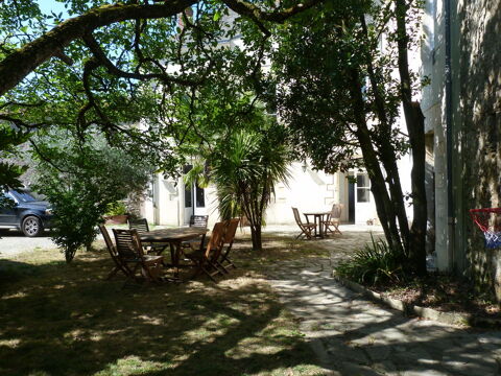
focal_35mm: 25
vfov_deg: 54.9
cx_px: 250
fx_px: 362
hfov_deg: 69.4
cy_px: 188
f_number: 4
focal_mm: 4.5
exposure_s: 1/200
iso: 80
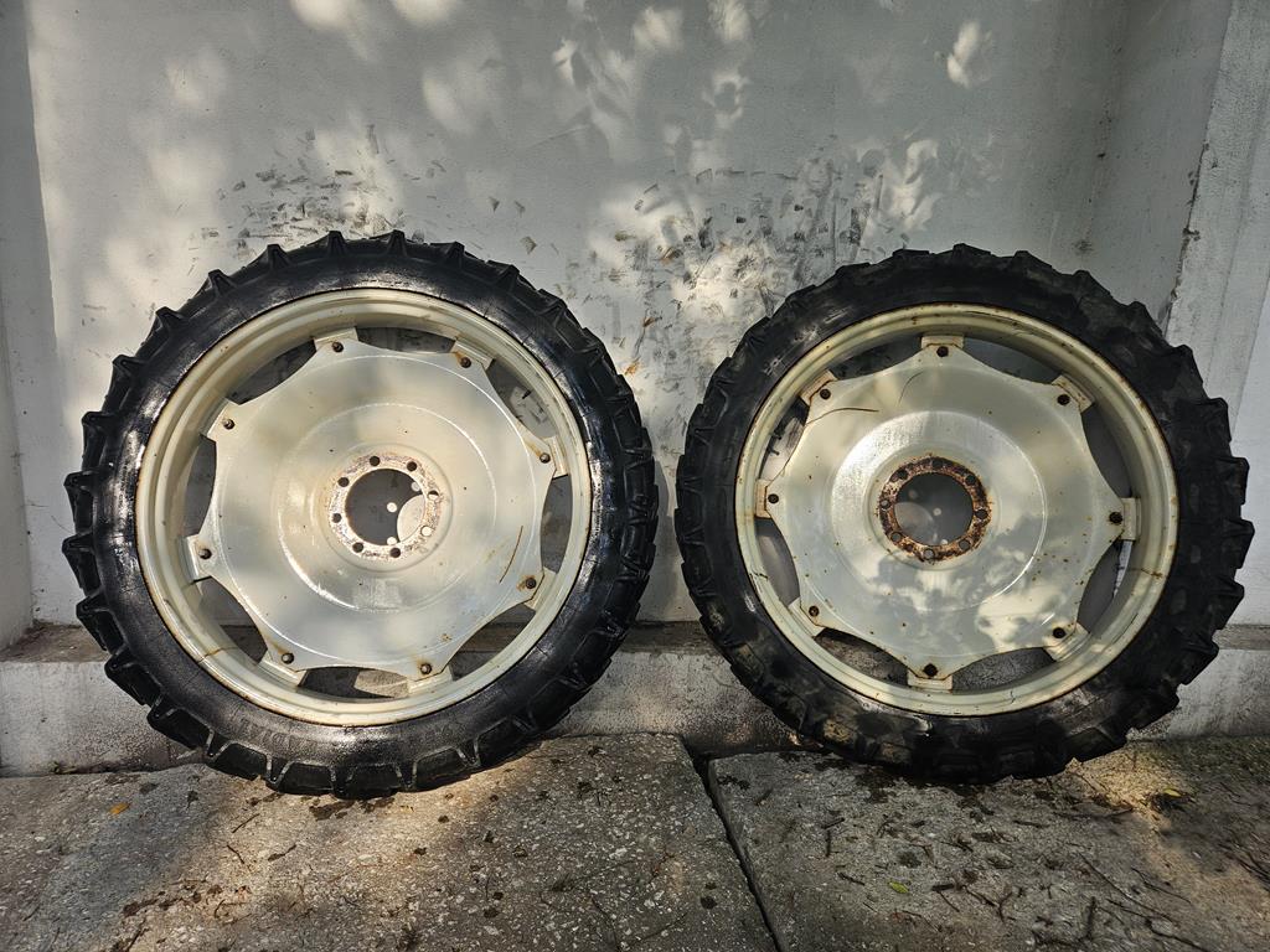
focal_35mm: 23
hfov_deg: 73.9
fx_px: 844
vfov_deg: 58.9
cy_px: 476
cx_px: 635
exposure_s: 1/230
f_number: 1.8
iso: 25
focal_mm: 5.4
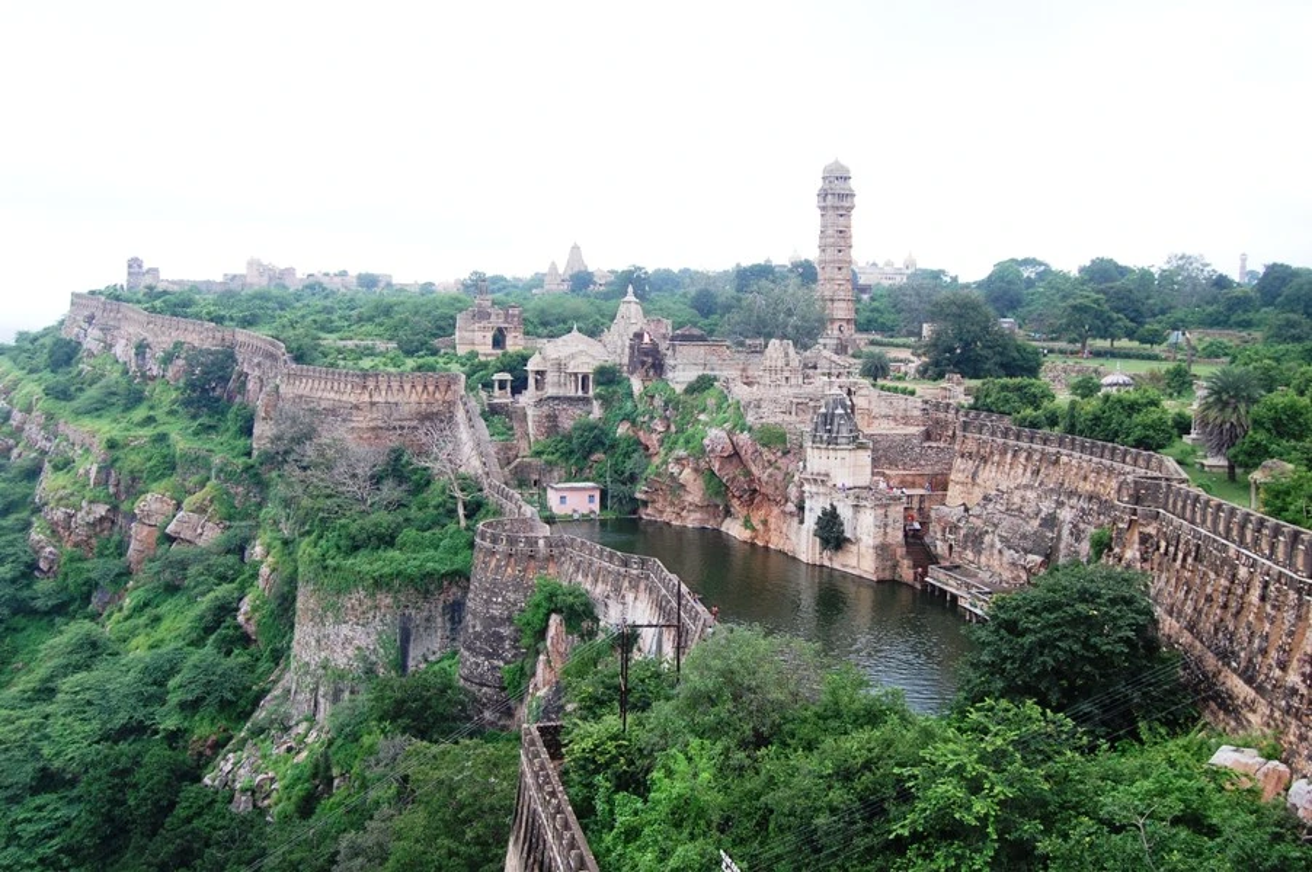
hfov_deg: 55.1
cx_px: 656
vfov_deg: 38.3
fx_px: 1256
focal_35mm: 34
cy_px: 436
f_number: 5.6
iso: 200
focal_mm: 23
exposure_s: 1/125
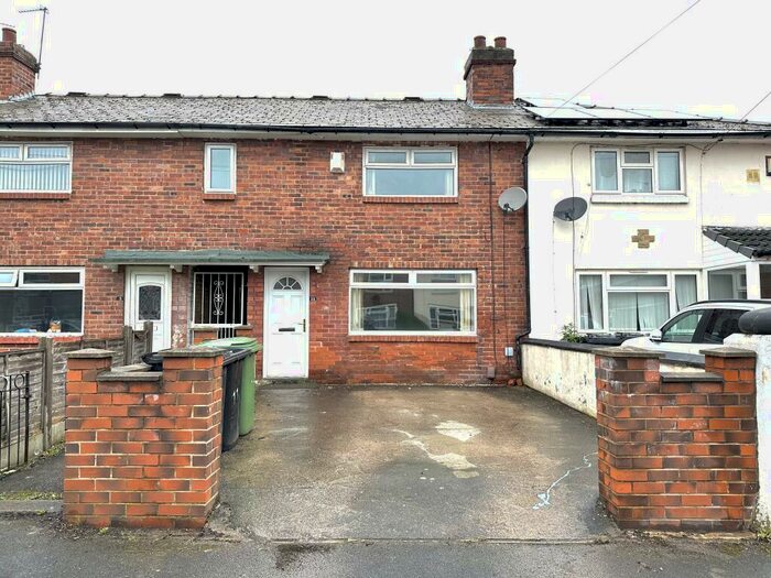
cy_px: 289
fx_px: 535
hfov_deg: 71.6
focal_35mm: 24
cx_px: 386
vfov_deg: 56.8
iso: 80
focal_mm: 6.86
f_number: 1.78
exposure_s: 1/943
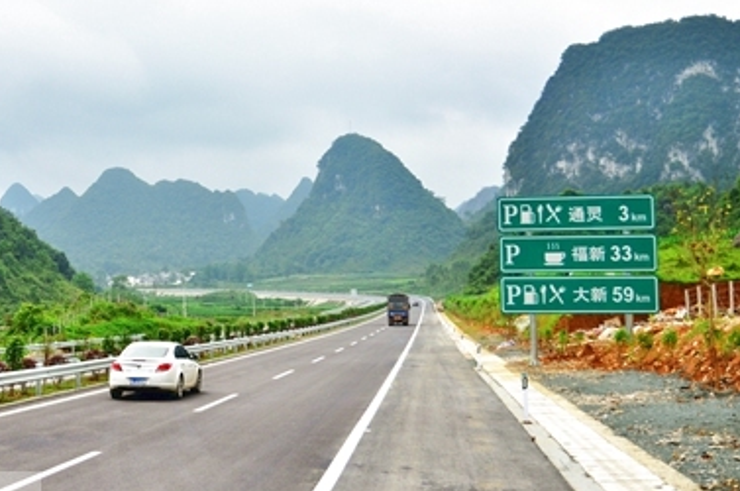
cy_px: 178
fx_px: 1272
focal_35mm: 62
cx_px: 159
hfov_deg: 31.7
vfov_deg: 21.8
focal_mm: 26
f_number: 6.3
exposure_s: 1/1000
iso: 250
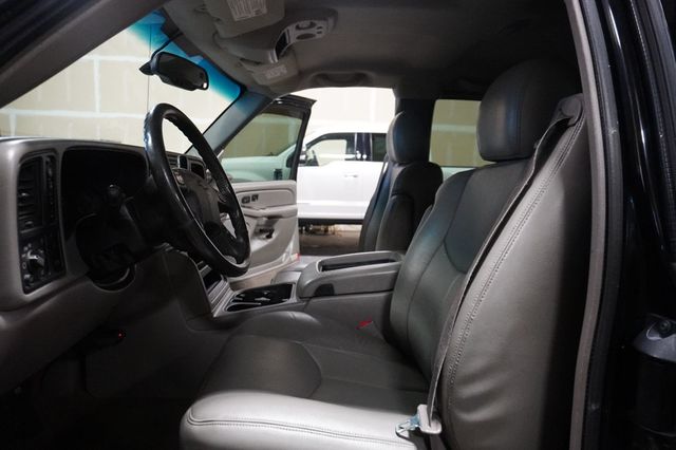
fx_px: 450
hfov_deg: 73.8
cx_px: 338
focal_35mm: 24
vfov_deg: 53.1
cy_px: 225
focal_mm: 16
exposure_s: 1/160
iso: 6400
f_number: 3.5
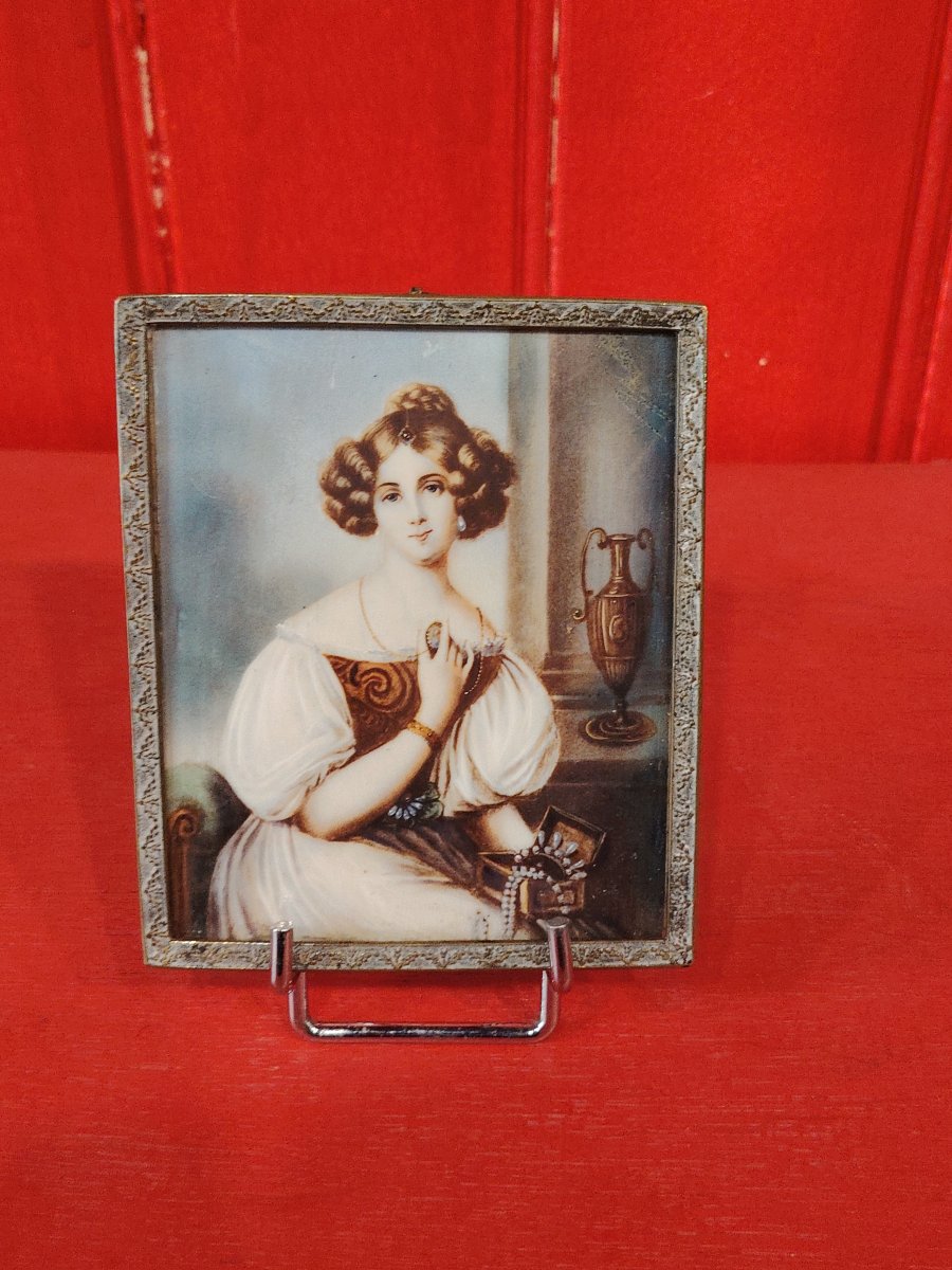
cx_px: 476
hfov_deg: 30.3
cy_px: 635
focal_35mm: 48
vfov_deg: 39.7
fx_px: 1760
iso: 1241
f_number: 4
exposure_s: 1/25
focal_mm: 5.25
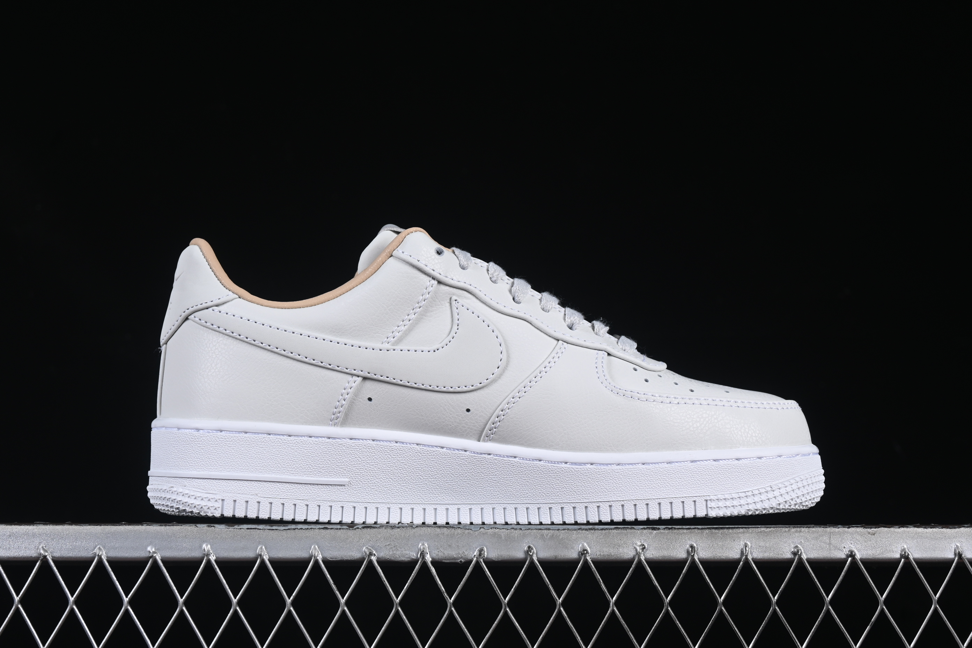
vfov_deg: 18.2
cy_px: 324
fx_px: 2025
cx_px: 486
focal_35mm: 75
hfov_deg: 27.0
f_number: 8
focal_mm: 50
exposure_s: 1/80
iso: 160
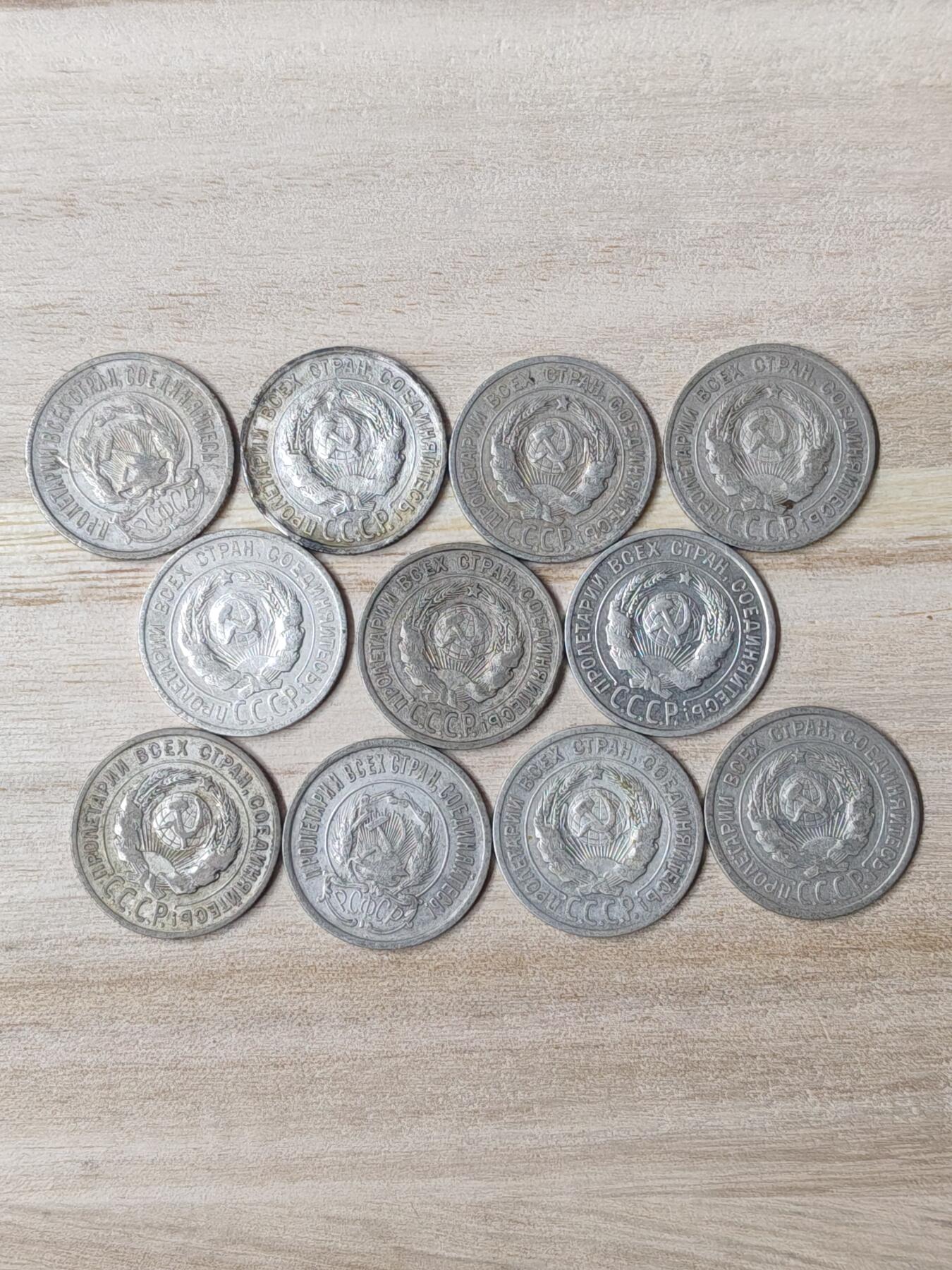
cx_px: 476
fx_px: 1870
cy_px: 635
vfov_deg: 37.5
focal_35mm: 51
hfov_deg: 28.6
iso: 1009
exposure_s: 1/100
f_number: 1.88
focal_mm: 4.84
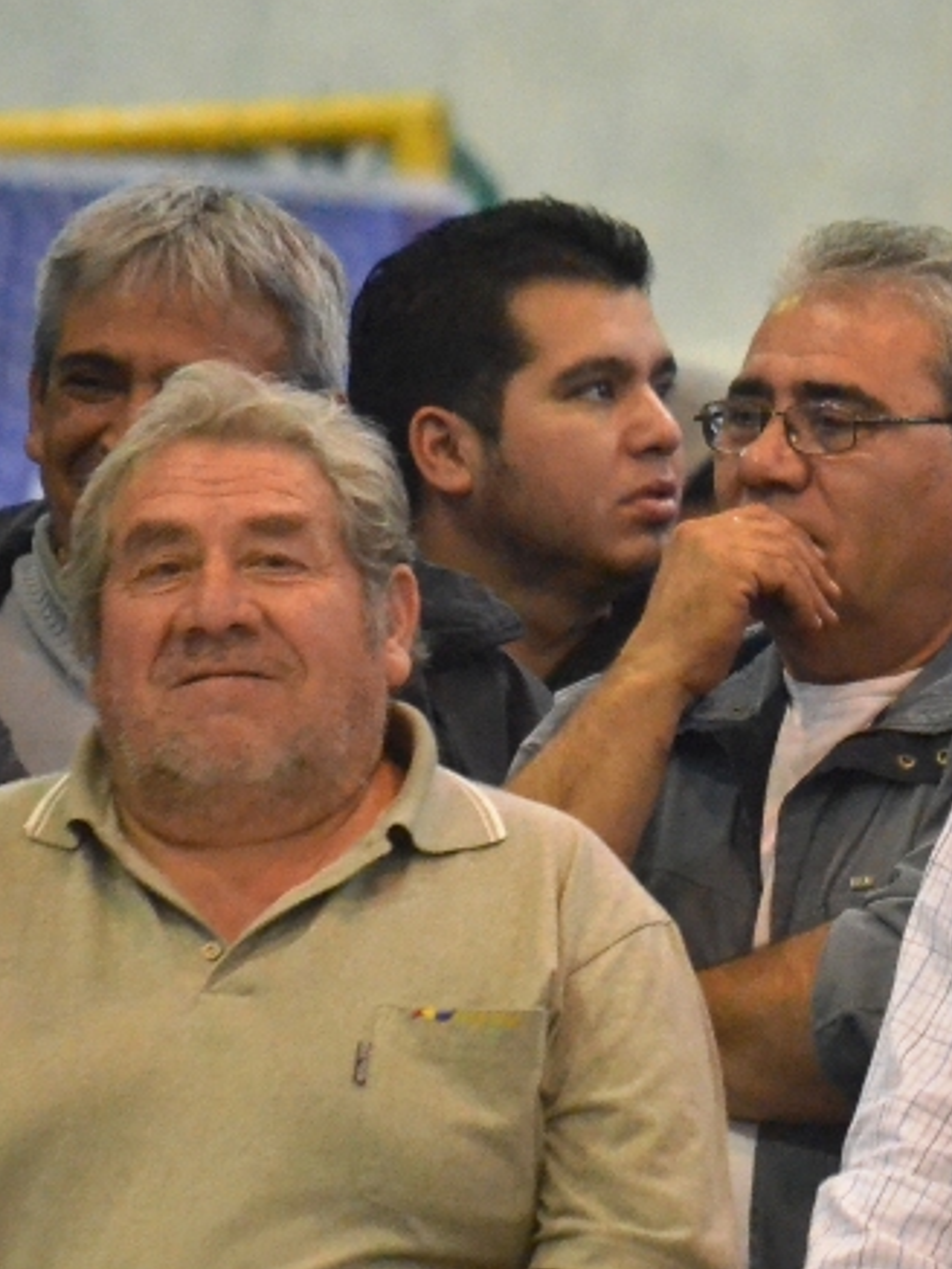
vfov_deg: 2.9
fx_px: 24703
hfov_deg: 2.2
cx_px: 1106
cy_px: 648
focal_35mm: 674
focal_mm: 200
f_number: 5.6
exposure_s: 1/500
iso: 6400
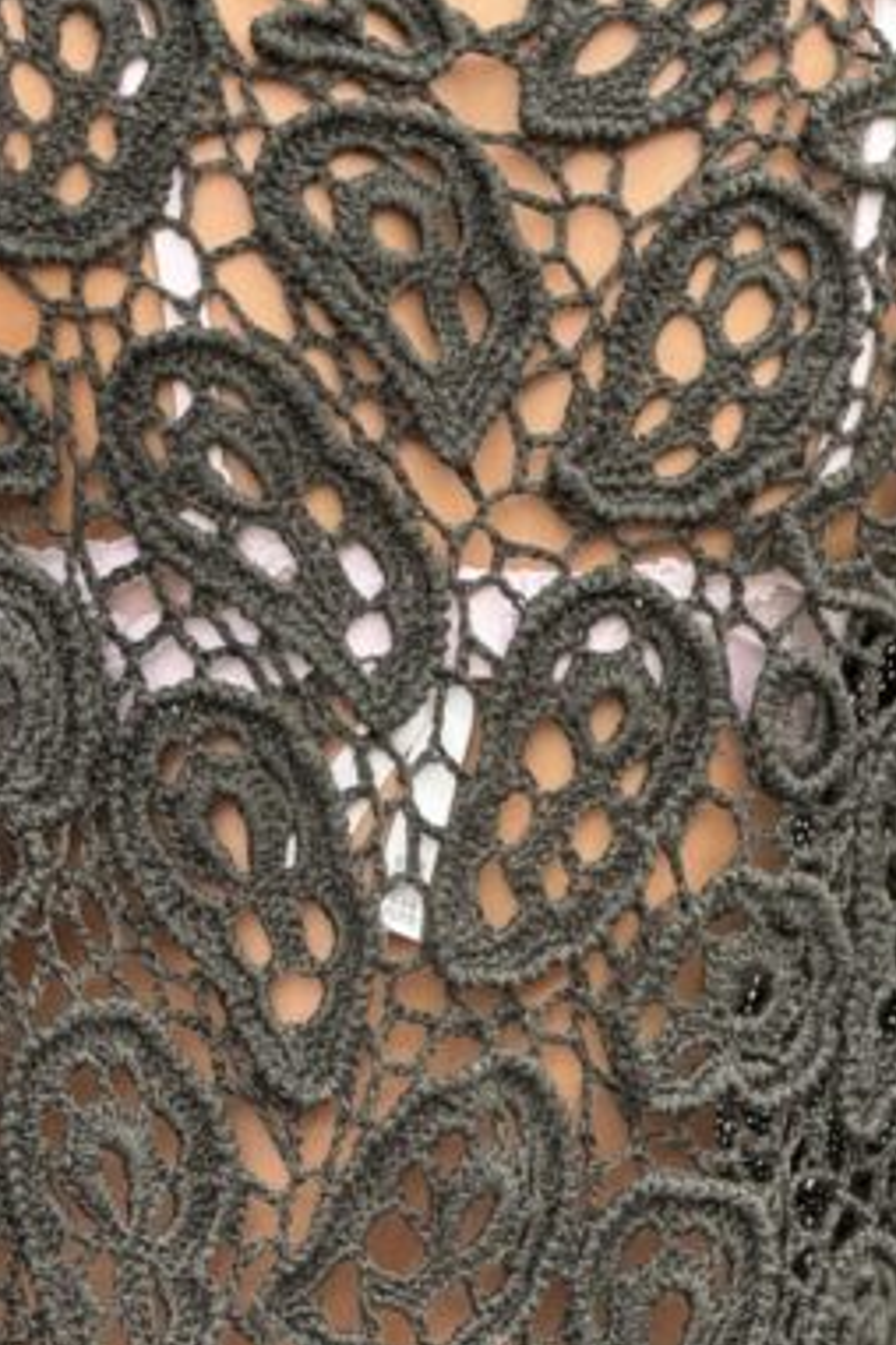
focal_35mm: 262
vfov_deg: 7.9
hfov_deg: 5.2
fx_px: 9781
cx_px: 127
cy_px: 1038
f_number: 2.8
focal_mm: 15.66
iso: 80
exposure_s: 1/99
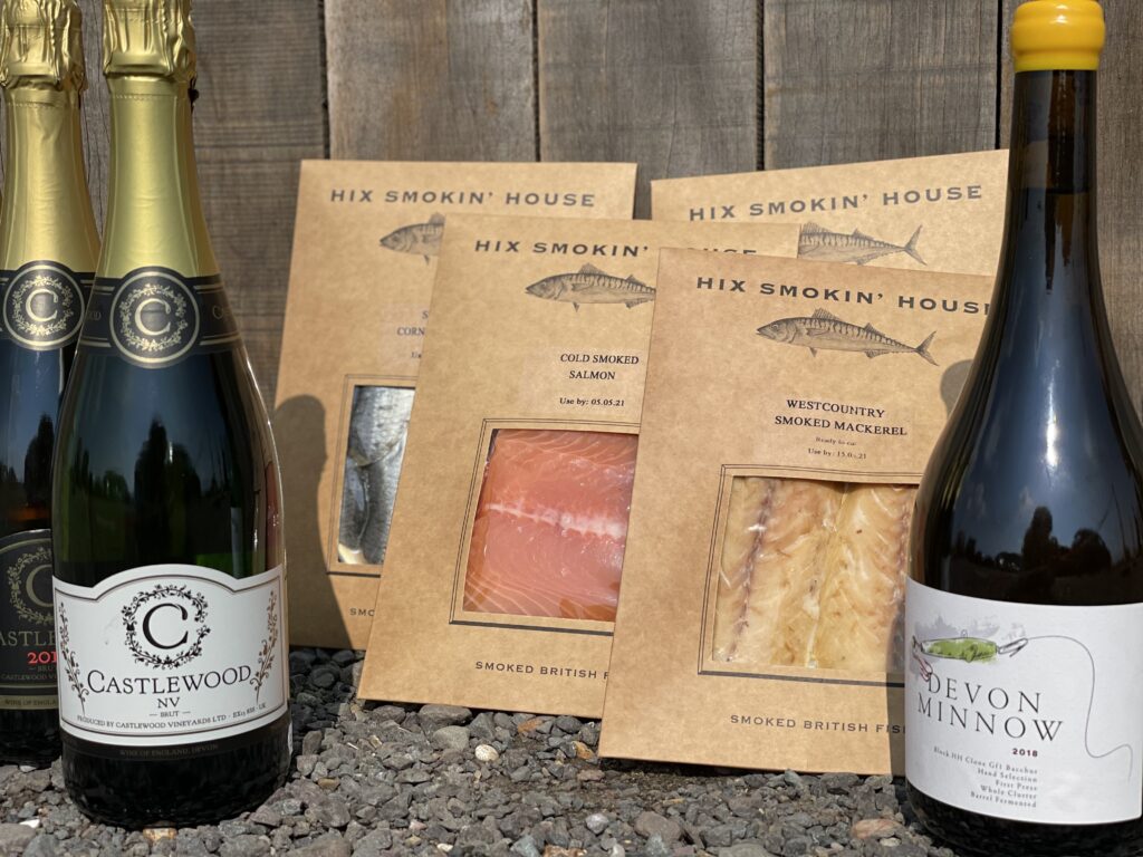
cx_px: 572
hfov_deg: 36.8
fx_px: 1717
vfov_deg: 28.0
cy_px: 428
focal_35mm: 52
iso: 25
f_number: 2
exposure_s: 1/3690
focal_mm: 6
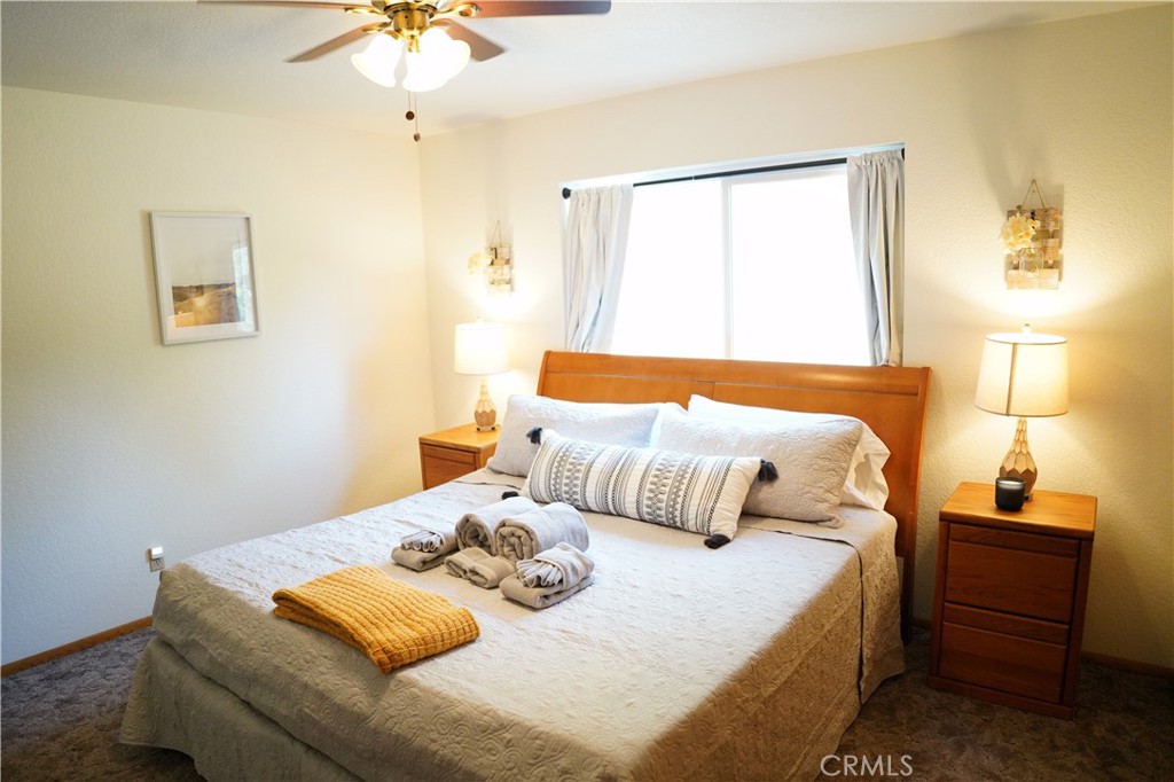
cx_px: 587
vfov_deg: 53.1
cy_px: 391
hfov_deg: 73.8
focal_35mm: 24
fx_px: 782
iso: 5000
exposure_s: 1/200
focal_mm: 24
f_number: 2.8
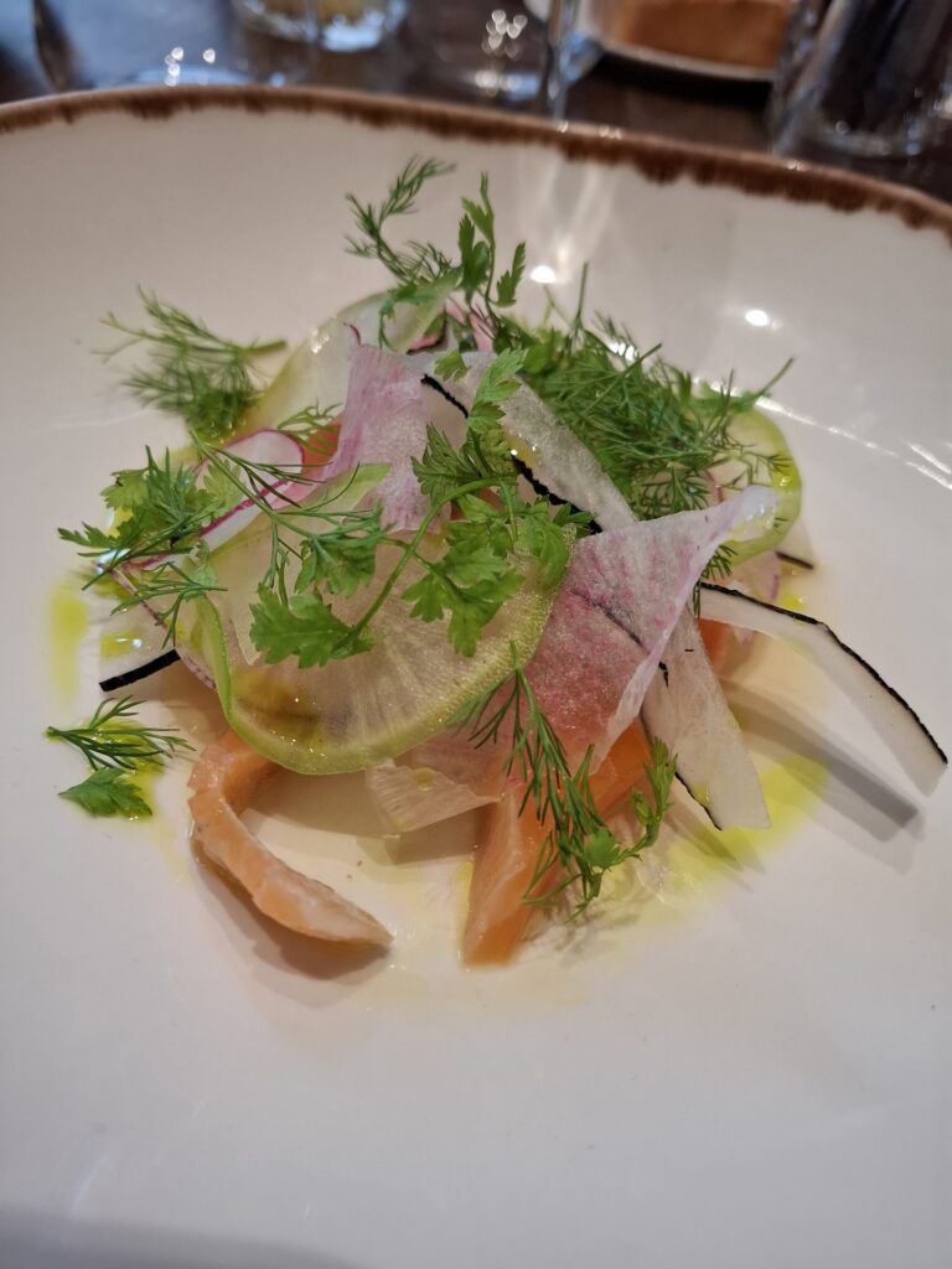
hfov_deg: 58.9
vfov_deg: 73.9
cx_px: 476
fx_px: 843
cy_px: 634
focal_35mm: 23
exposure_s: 1/100
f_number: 1.8
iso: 250
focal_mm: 5.54
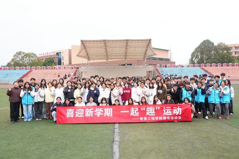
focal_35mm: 33
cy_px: 80
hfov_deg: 57.2
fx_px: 219
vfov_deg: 39.9
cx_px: 120
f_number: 8
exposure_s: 1/200
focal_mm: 22
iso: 800
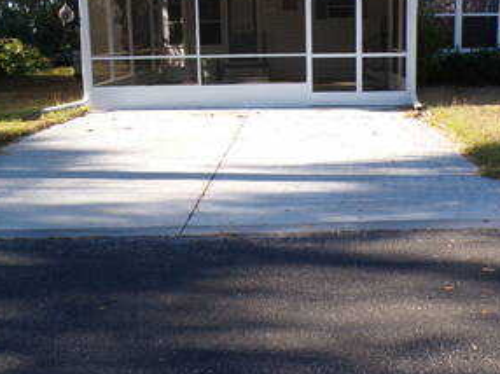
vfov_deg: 33.3
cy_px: 128
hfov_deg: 43.5
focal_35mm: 43
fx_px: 621
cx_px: 313
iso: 100
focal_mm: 4.3
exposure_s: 1/170
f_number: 4.4
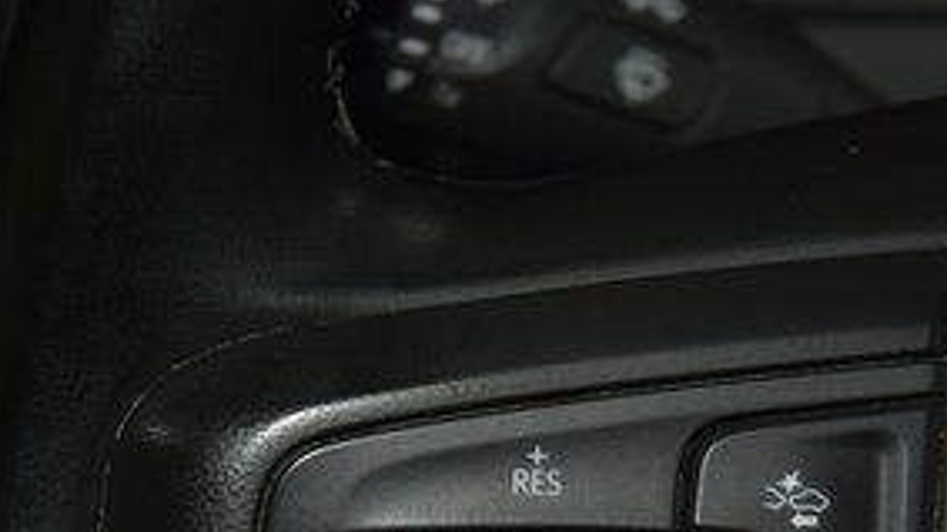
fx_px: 6251
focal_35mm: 249
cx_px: 622
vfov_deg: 4.9
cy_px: 604
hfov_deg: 8.7
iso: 900
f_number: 4.5
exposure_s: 1/60
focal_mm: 70
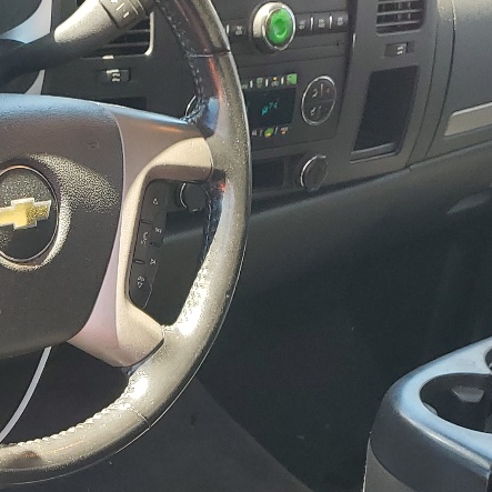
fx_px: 1335
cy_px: 492
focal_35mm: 83
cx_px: 58
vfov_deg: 20.2
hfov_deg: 20.5
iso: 50
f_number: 1.5
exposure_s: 1/189
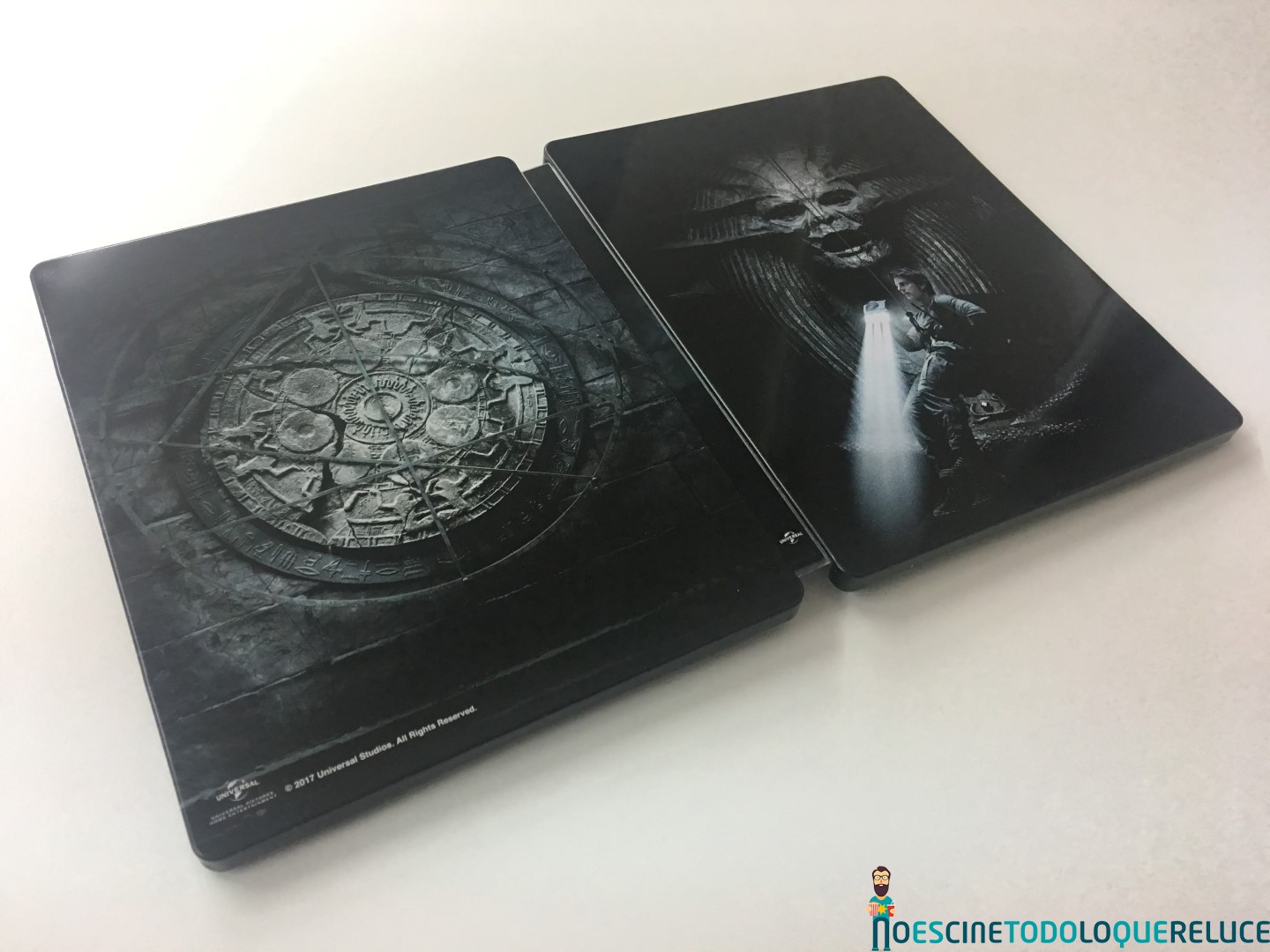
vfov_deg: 48.2
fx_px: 1064
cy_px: 476
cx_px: 635
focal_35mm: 29
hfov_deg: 61.7
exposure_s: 1/15
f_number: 2.2
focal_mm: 4.15
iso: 64
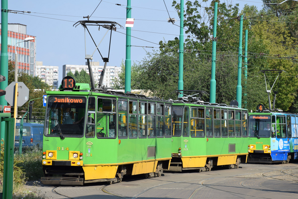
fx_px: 1117
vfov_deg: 10.2
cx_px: 149
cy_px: 100
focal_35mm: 135
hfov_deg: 15.2
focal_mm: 90
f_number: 8
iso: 100
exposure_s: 1/200
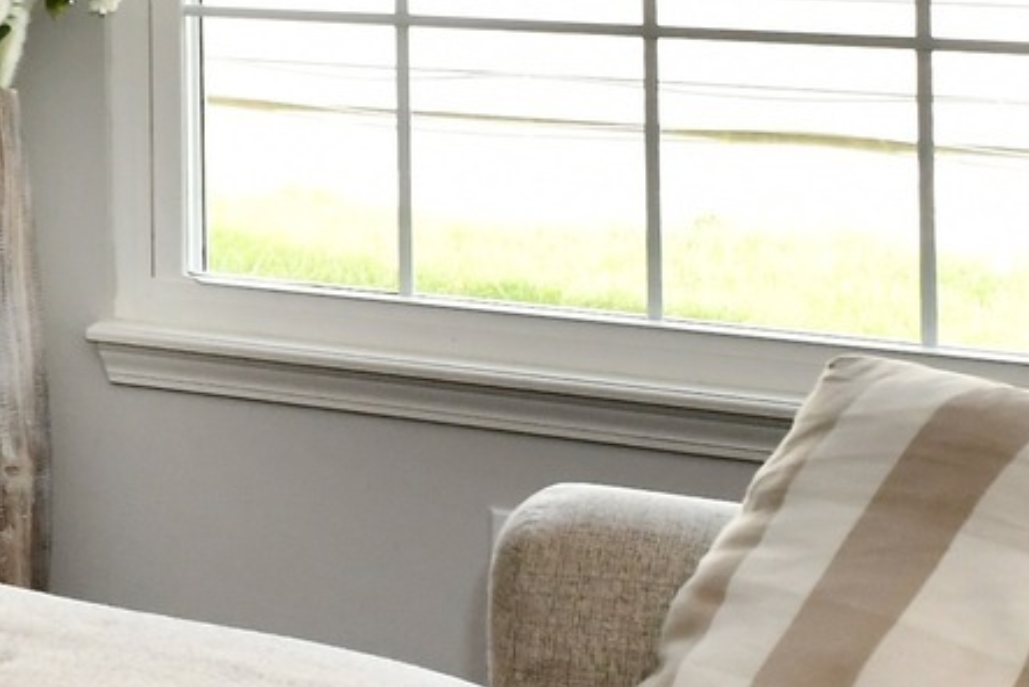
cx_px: -1733
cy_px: -165
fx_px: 2774
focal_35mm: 97
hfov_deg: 12.9
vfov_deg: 13.7
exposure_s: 1/100
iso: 640
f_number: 6.3
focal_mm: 14
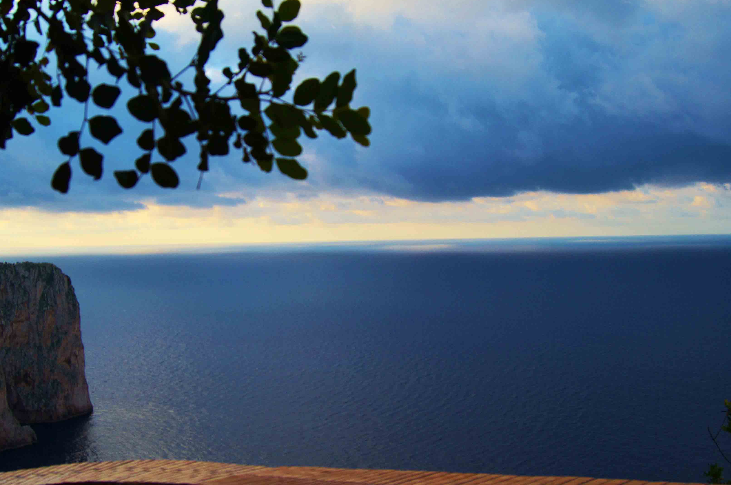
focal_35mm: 39
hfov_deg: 49.4
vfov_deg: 34.1
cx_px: 308
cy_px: 260
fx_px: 791
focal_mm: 18
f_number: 6.3
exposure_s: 1/160
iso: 100
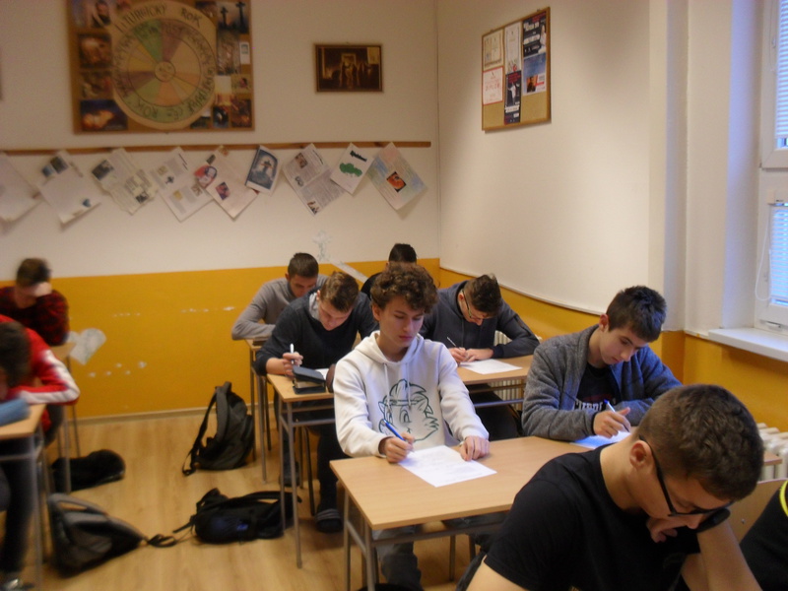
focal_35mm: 35
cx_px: 394
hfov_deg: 52.6
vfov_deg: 40.7
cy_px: 296
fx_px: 797
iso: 200
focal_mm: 6.3
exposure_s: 1/20
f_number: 3.2
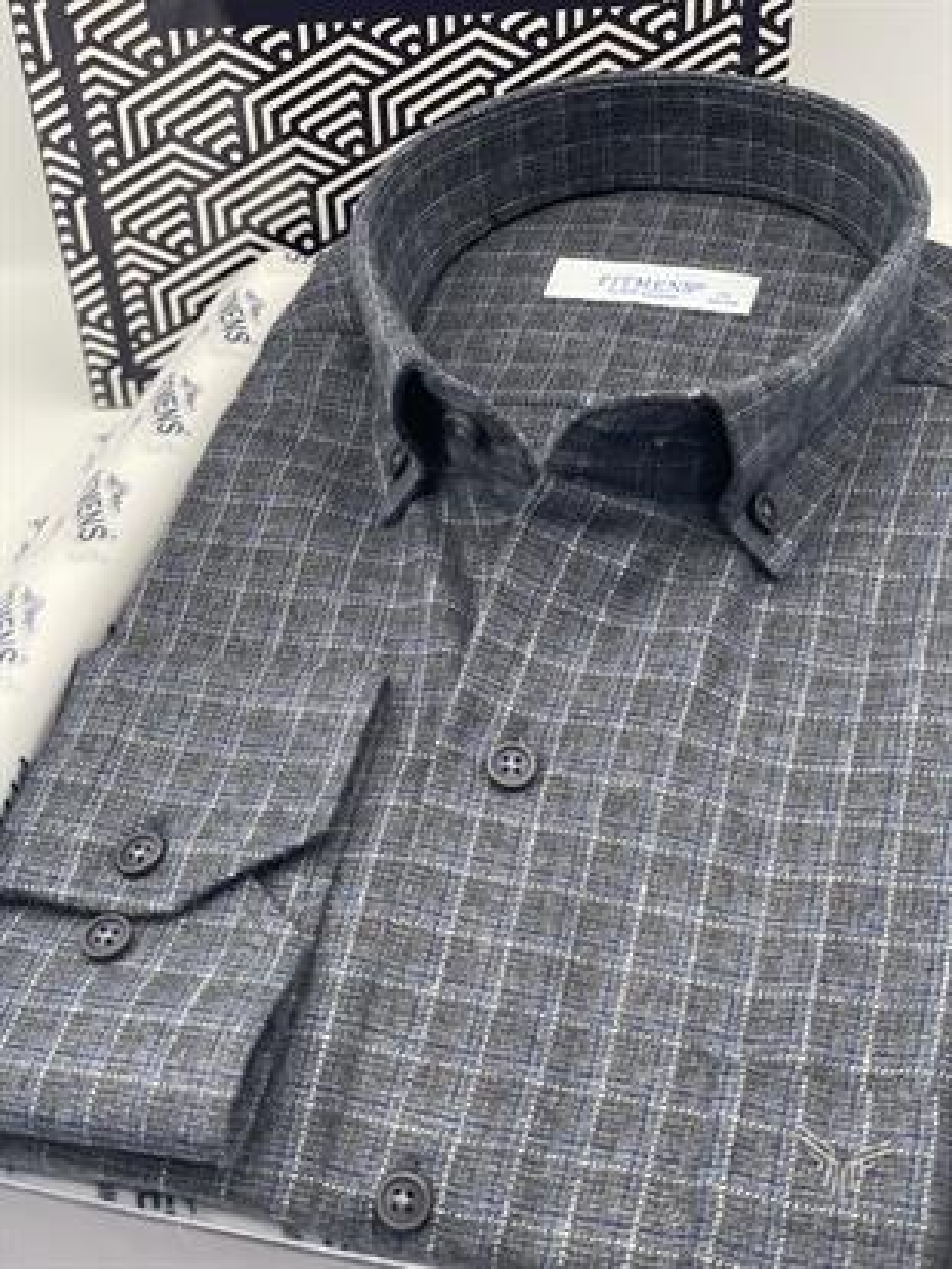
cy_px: 634
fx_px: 1906
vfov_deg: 36.8
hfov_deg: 28.0
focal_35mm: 52
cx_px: 476
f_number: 2
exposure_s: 1/122
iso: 40
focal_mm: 6
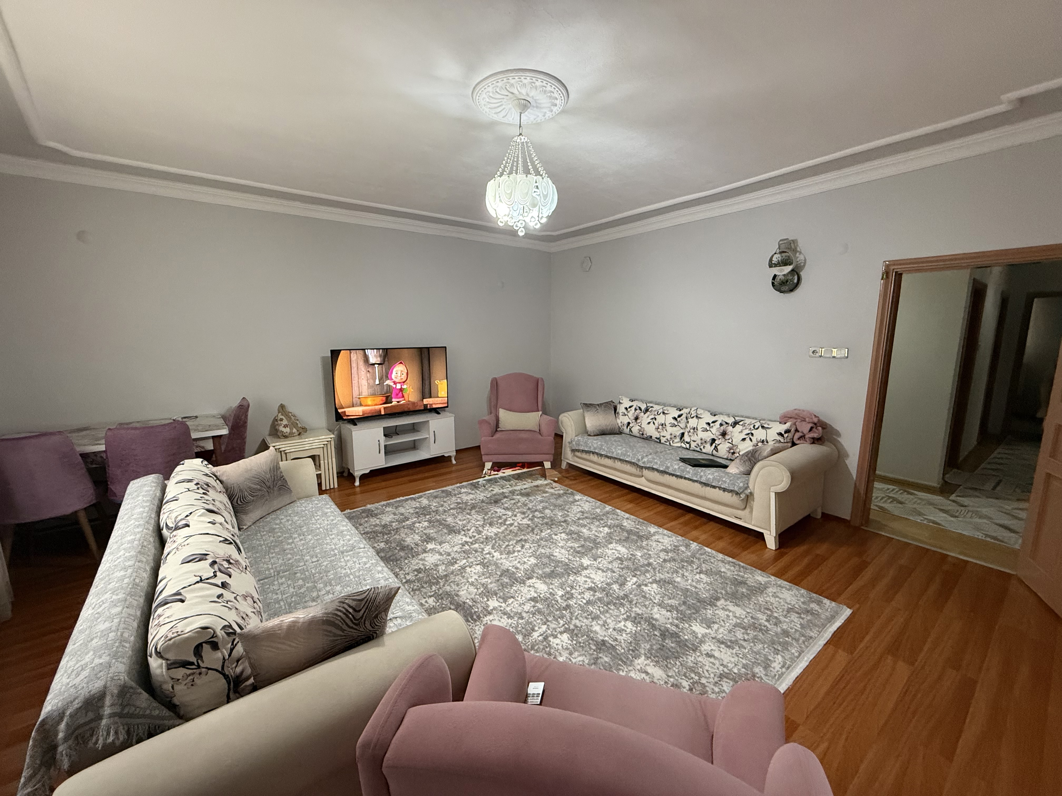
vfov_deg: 85.7
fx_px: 430
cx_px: 531
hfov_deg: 102.1
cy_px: 398
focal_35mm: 14
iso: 500
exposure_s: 1/50
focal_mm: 2.22
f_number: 2.2
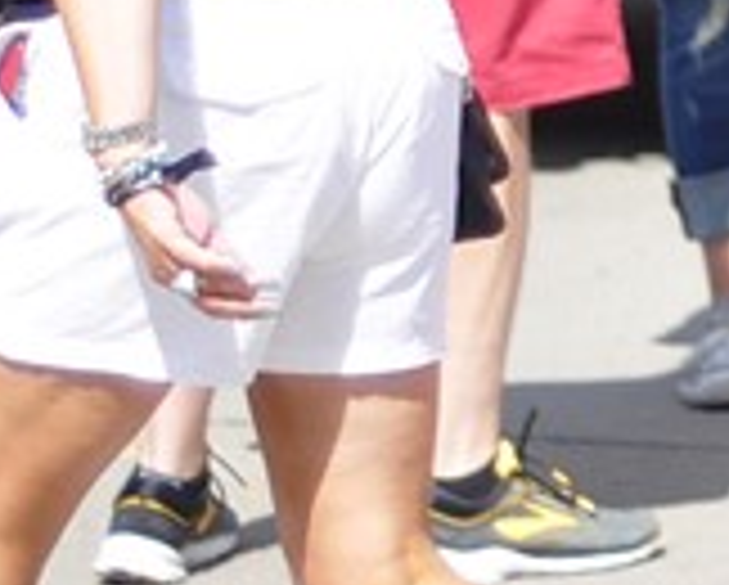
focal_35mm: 434
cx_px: 2196
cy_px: -549
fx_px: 9375
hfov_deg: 4.3
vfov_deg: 3.5
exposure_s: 1/4000
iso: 200
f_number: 1.8
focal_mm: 50
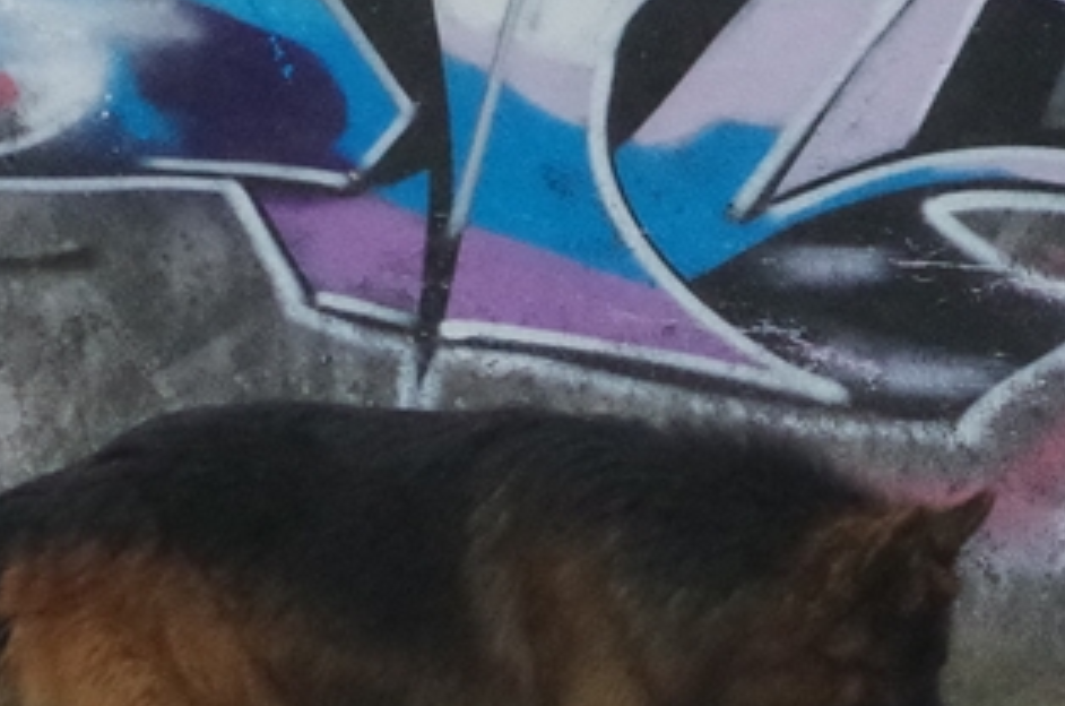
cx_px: 855
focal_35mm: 1223
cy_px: 64
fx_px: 36107
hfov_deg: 1.7
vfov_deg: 1.1
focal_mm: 200
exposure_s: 1/500
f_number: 8
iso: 3200
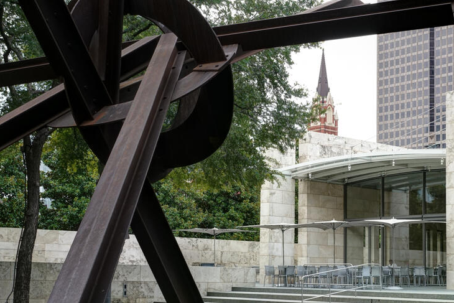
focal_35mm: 69
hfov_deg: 29.2
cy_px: 219
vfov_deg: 19.6
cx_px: 267
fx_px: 870
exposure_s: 1/100
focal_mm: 35
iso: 800
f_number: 11
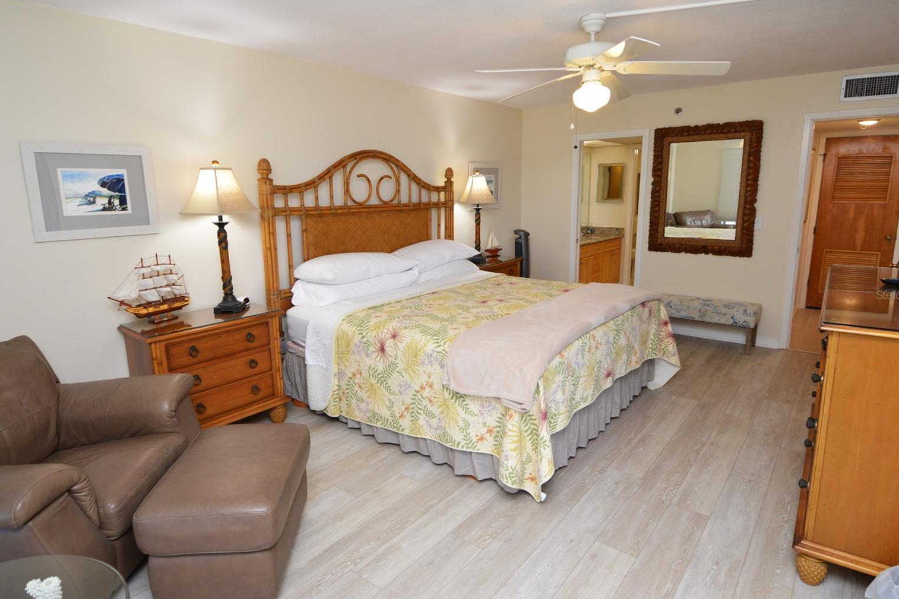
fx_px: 474
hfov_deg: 86.9
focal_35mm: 19
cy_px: 295
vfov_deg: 64.5
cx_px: 454
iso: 450
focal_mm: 12
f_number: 4
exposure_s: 1/60
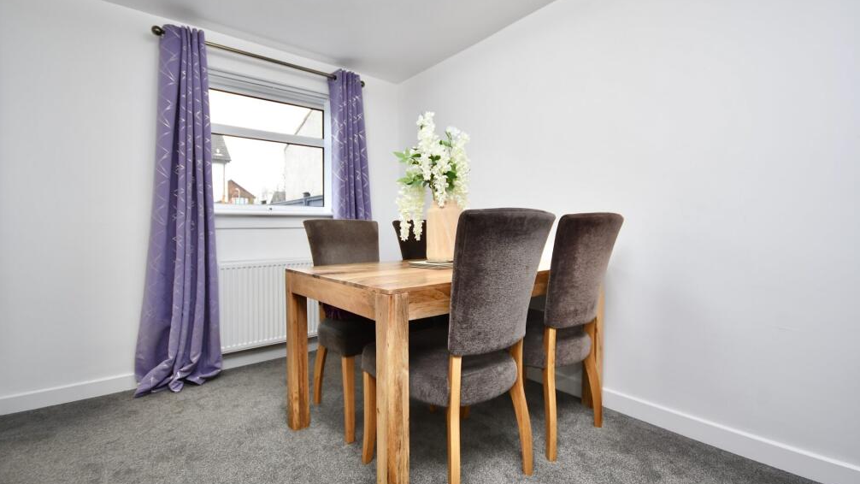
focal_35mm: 16
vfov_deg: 67.0
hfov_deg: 99.4
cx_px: 430
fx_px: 365
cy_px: 227
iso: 360
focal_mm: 10
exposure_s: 1/60
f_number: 4
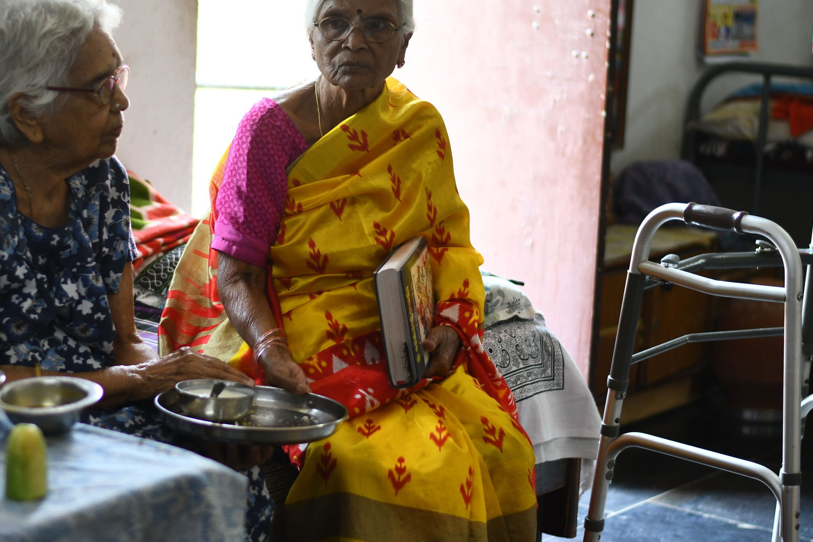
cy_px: 255
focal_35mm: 94
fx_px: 2123
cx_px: 315
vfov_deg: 14.6
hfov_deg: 21.6
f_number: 1.8
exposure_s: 1/125
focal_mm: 50
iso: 320
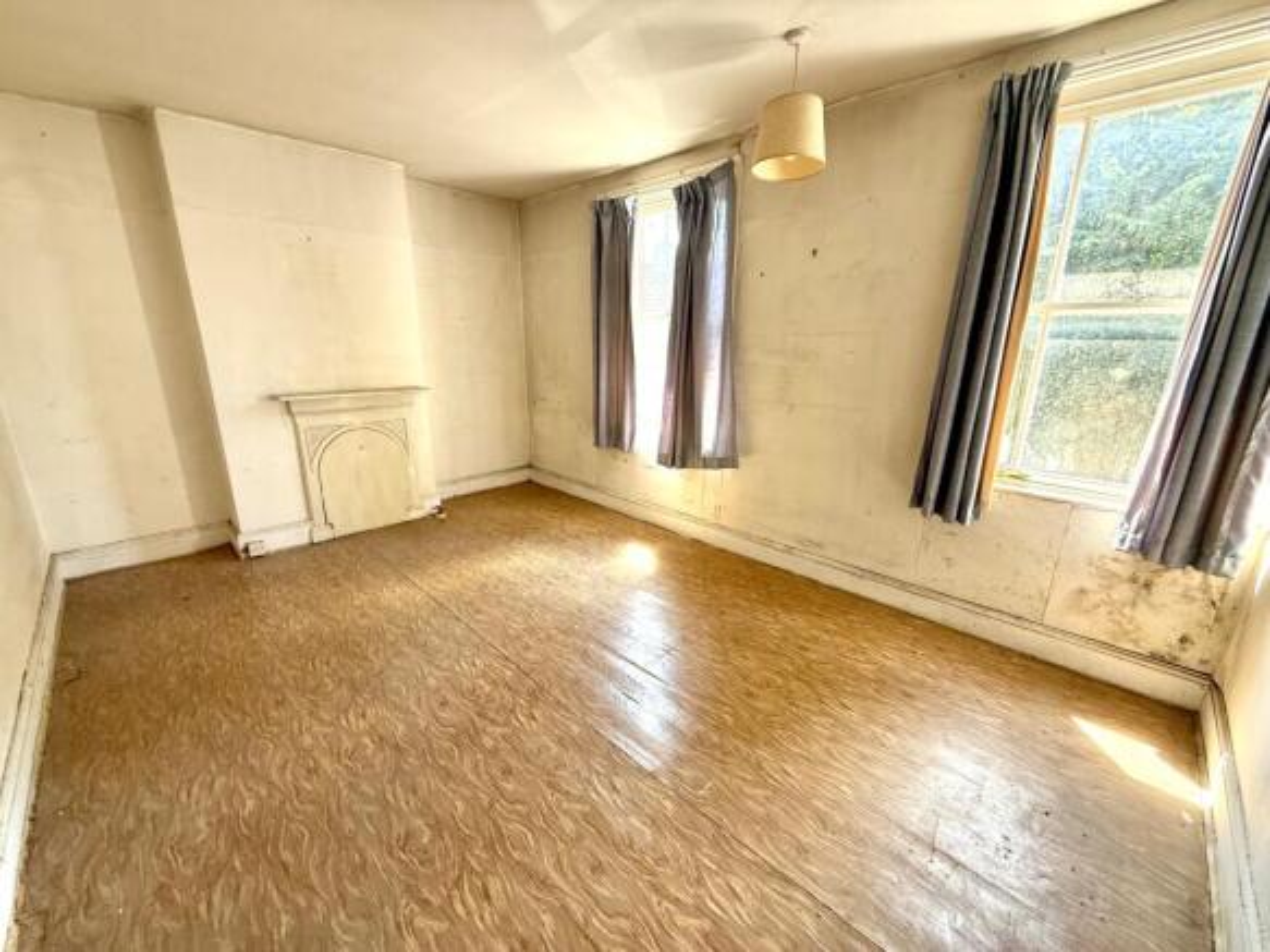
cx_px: 635
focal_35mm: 14
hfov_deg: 102.1
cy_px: 476
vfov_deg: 85.7
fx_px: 514
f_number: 2.2
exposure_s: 1/99
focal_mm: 2.22
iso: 125
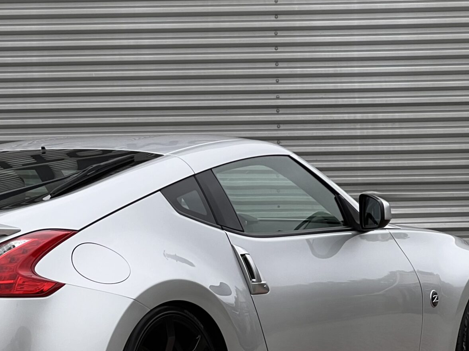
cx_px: 109
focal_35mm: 167
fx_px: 2263
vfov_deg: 8.9
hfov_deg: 11.8
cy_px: 327
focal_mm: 9
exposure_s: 1/140
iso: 32
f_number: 2.8
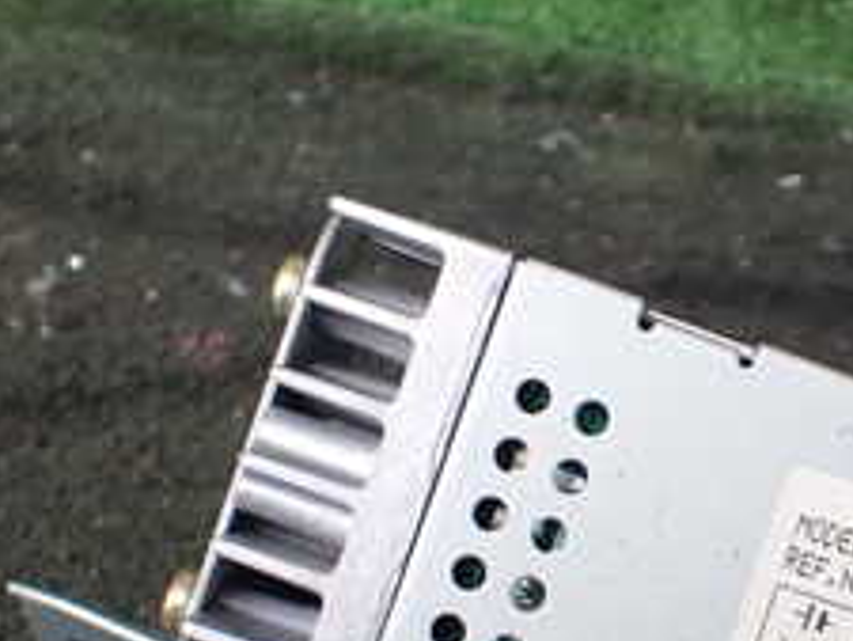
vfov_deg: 18.2
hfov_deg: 24.0
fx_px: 1972
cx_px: 694
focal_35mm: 80
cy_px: 542
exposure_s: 1/125
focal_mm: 5.4
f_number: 2.3
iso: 160
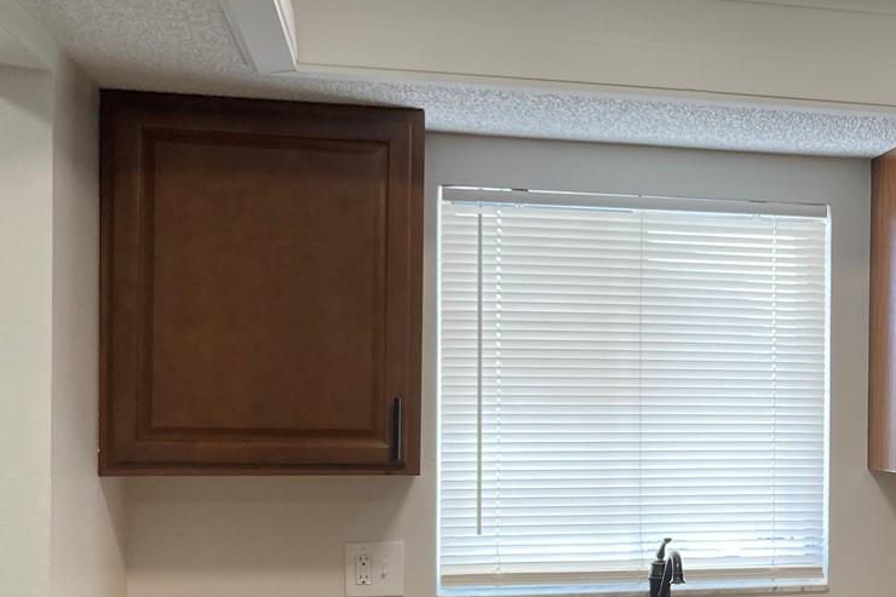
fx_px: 1568
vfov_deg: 21.4
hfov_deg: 29.7
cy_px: 420
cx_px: 900
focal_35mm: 63
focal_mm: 3.99
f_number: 1.8
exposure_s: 1/60
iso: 50
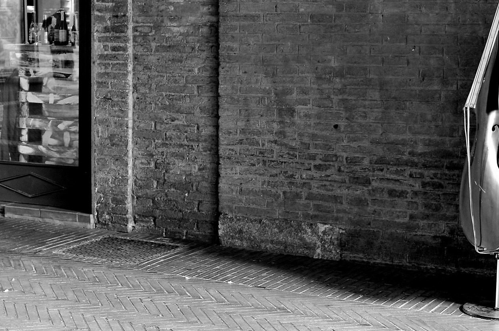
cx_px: 198
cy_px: 23
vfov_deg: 16.6
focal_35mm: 81
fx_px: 1122
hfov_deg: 25.0
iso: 200
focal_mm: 28
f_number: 2.5
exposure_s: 1/20
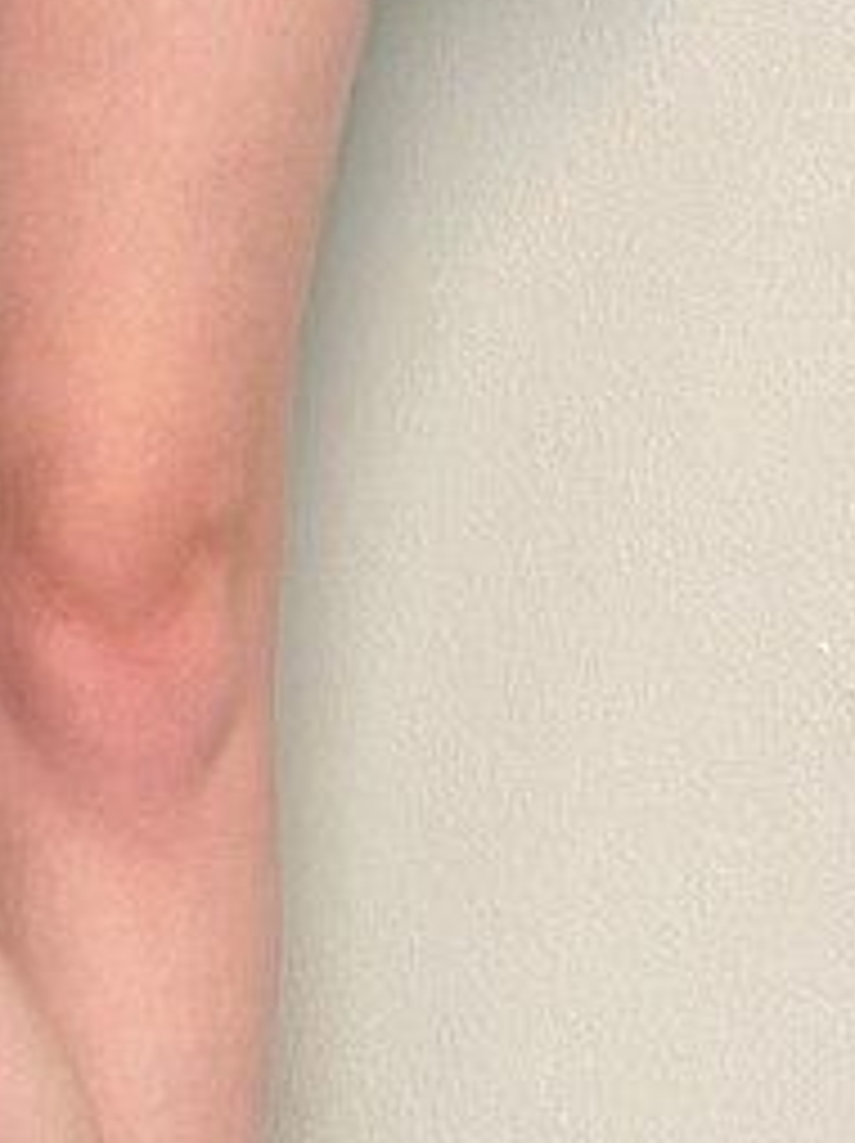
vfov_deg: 6.9
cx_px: -641
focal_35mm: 284
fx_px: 9369
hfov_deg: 5.2
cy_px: -657
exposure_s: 1/100
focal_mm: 6.86
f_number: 1.78
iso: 100
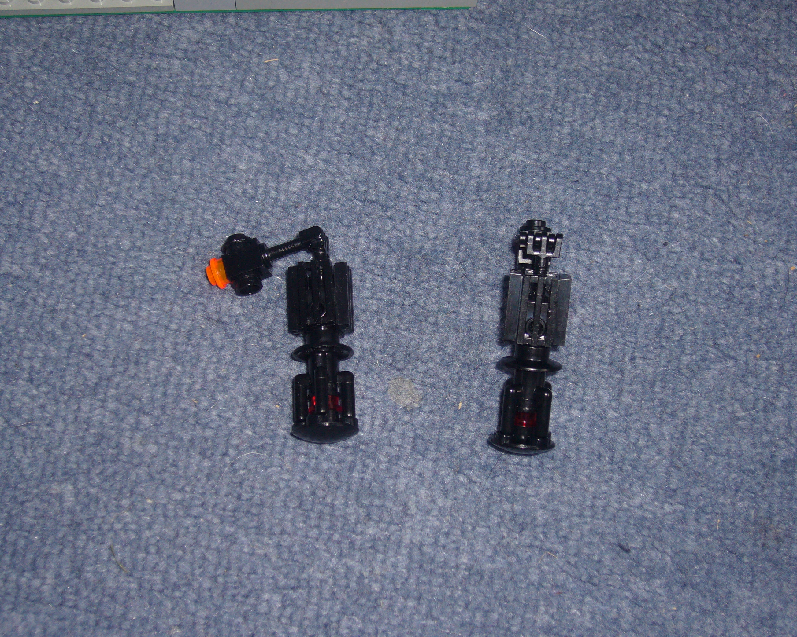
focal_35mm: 58
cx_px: 418
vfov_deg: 26.2
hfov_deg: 32.5
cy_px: 322
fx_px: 1368
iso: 100
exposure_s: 1/60
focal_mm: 9.1
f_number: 3.5
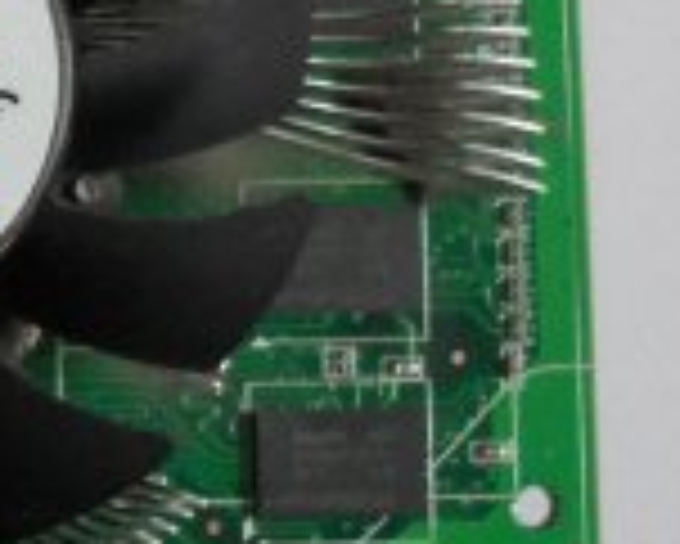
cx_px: -365
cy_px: 52
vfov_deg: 12.5
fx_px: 2477
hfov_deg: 14.5
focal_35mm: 123
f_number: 2.8
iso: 200
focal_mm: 6.3
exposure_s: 1/30
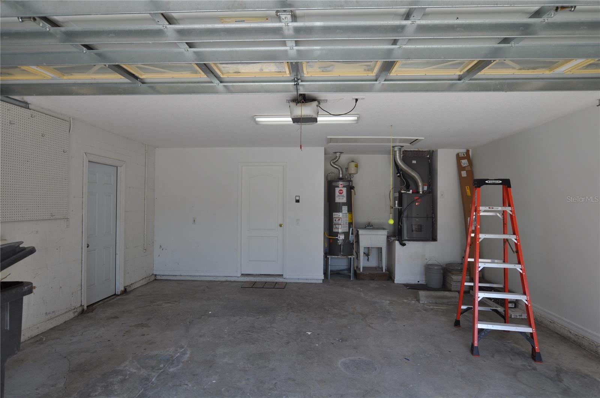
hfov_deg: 81.3
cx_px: 300
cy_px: 199
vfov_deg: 59.3
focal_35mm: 21
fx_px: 350
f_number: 6.3
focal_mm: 14
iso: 200
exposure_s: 1/160
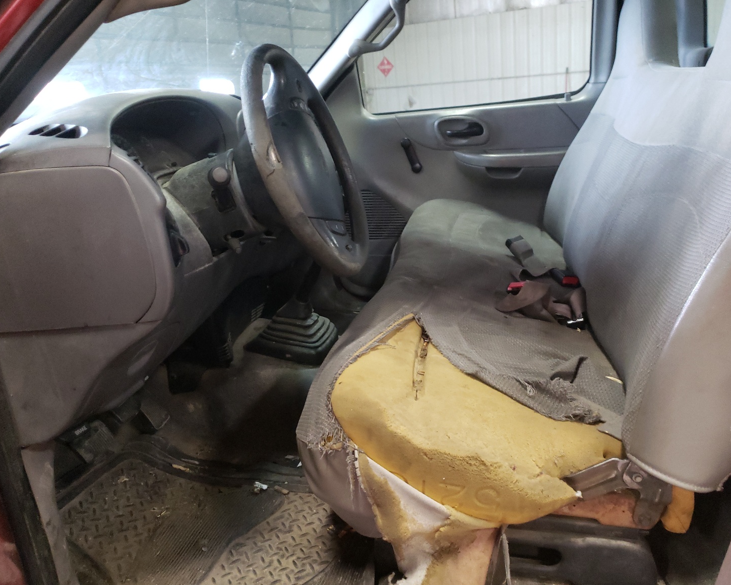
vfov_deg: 51.5
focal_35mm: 28
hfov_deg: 62.2
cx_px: 389
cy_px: 286
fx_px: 606
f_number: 1.5
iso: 392
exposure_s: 1/24
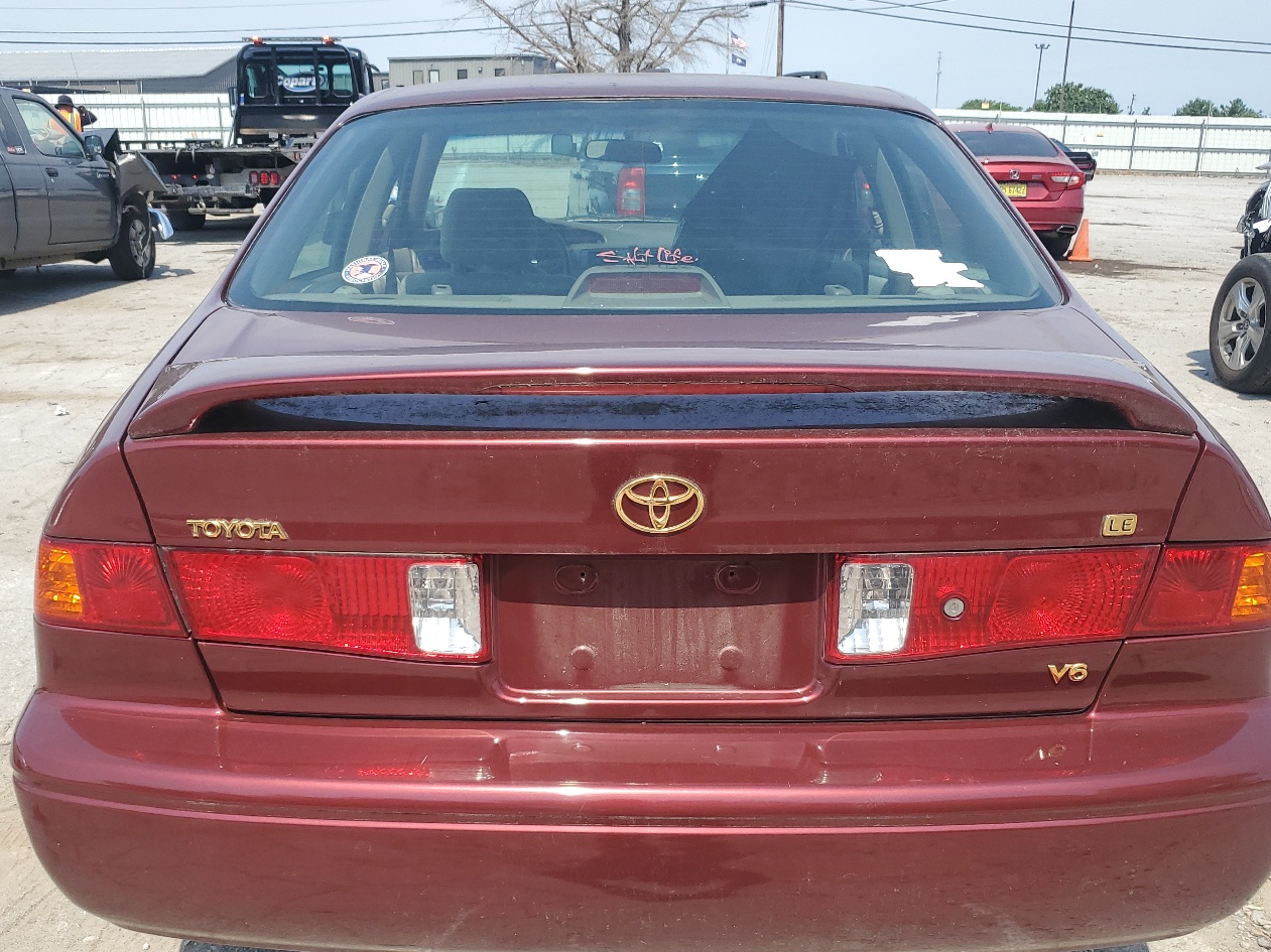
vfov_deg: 42.6
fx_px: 1211
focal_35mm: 33
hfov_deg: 55.4
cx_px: 624
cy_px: 597
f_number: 1.5
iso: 50
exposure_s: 1/2500
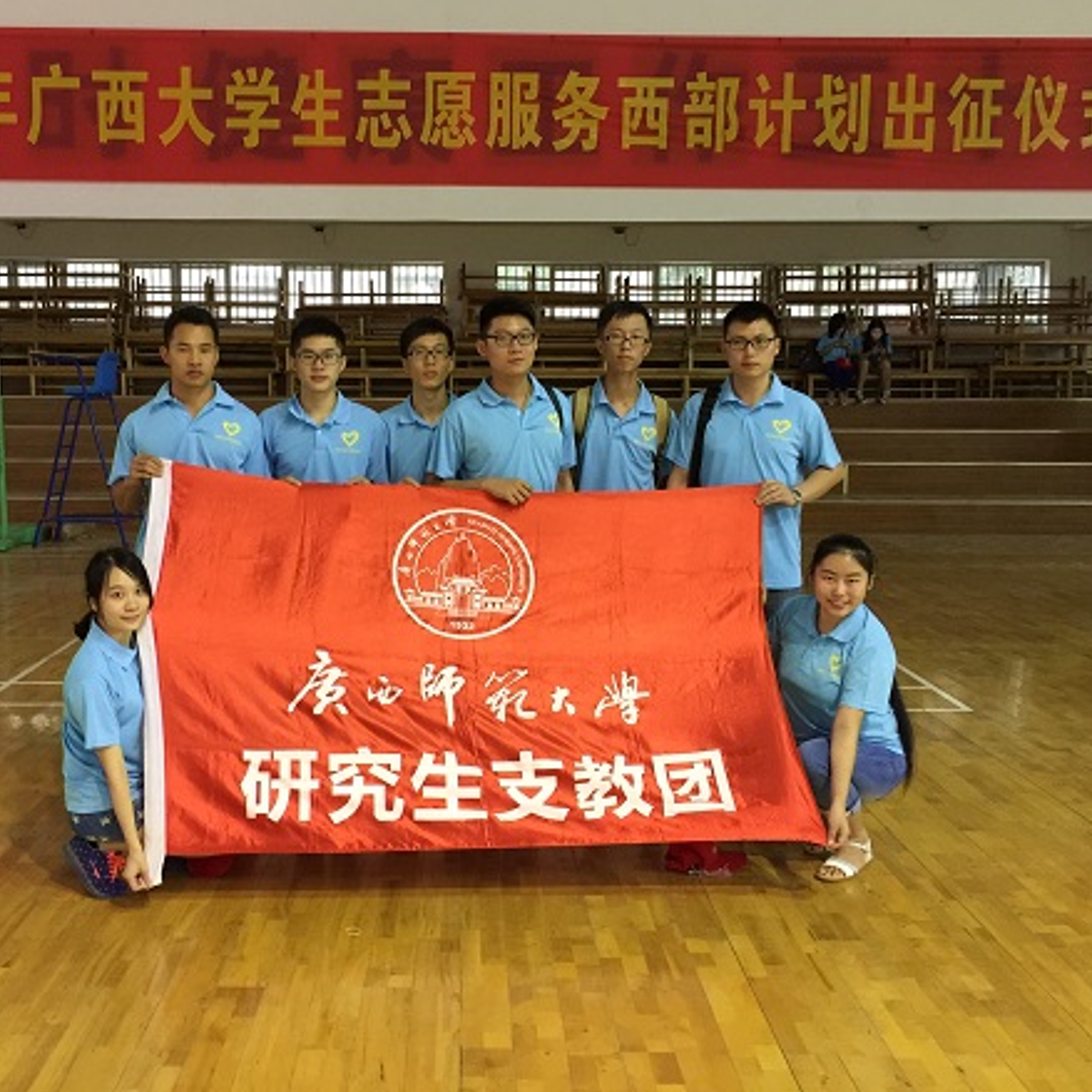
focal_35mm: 35
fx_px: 1249
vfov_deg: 47.2
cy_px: 537
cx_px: 458
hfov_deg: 47.0
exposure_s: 1/15
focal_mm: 4.15
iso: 100
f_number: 2.2
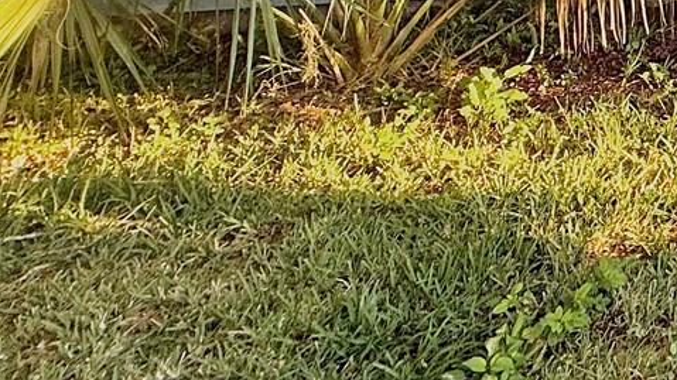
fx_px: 915
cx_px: 1039
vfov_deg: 19.1
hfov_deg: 27.0
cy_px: -263
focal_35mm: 51
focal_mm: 2.22
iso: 64
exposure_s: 1/151
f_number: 2.2
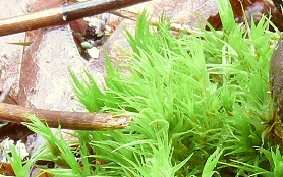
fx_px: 1420
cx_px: 326
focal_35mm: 184
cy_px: 171
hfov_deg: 11.2
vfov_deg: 7.1
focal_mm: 14.6
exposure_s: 3.2
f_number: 11
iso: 100
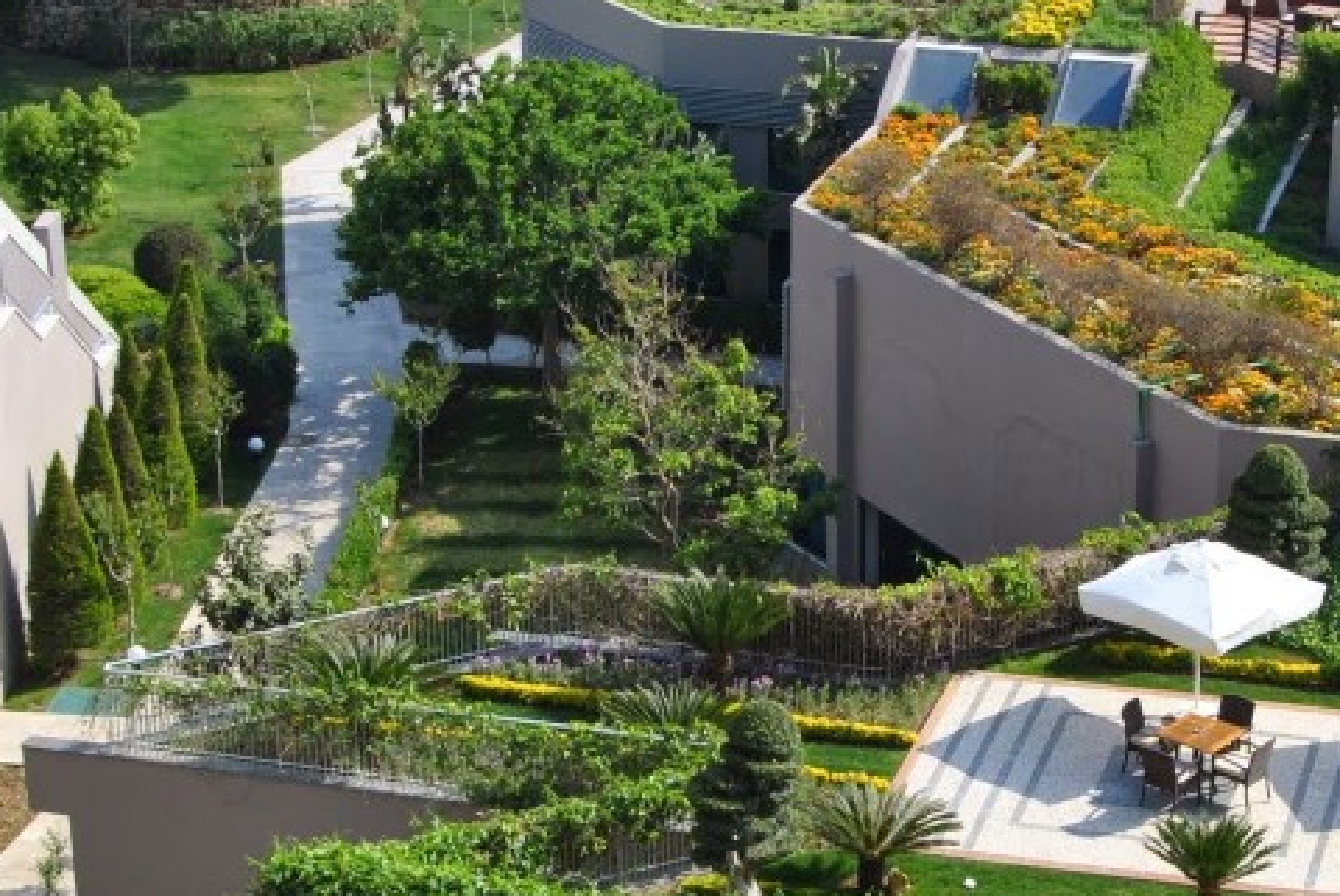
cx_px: 1001
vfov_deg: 15.9
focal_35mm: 86
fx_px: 3204
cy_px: 583
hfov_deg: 23.4
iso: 100
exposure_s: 1/200
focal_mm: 24
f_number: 7.1
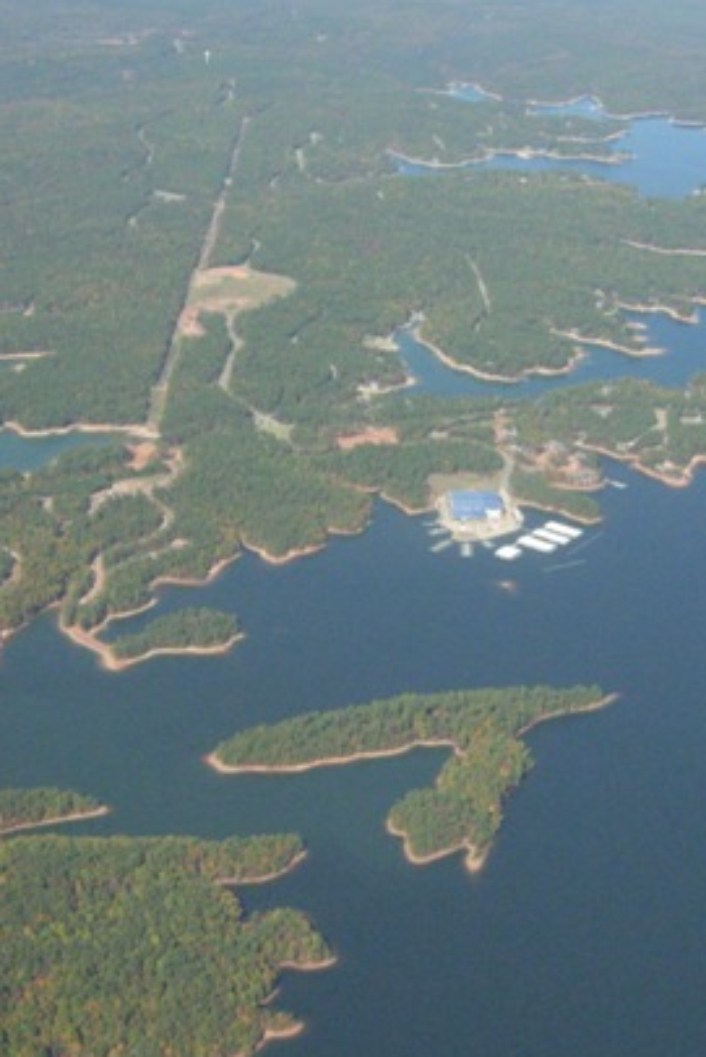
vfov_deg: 33.9
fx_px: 1734
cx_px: 474
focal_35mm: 59
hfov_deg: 22.9
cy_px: 497
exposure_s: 1/1024
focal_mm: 7.5
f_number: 7.6
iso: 400
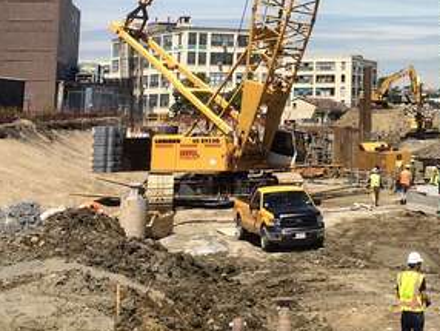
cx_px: 463
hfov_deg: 22.9
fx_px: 1030
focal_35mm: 81
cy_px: -85
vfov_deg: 17.3
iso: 32
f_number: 2.2
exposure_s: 1/2933
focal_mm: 4.15
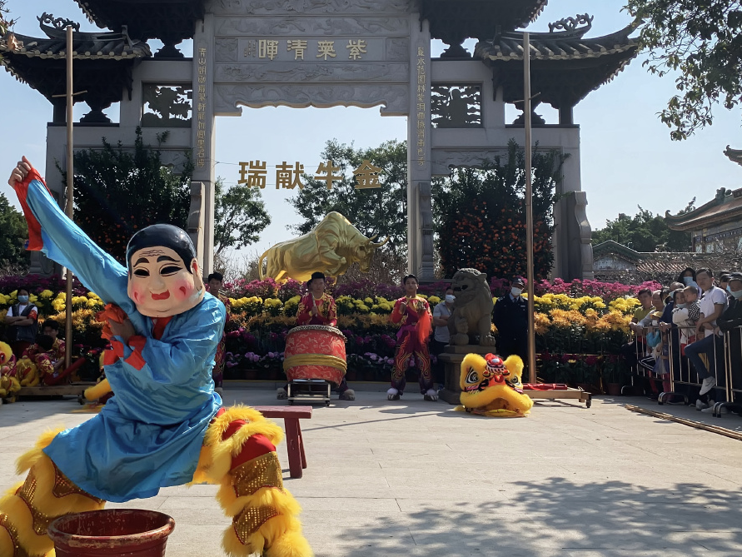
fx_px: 751
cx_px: 295
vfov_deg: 40.7
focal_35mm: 35
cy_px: 248
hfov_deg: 52.2
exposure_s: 1/2364
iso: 25
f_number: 1.8
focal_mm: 4.25
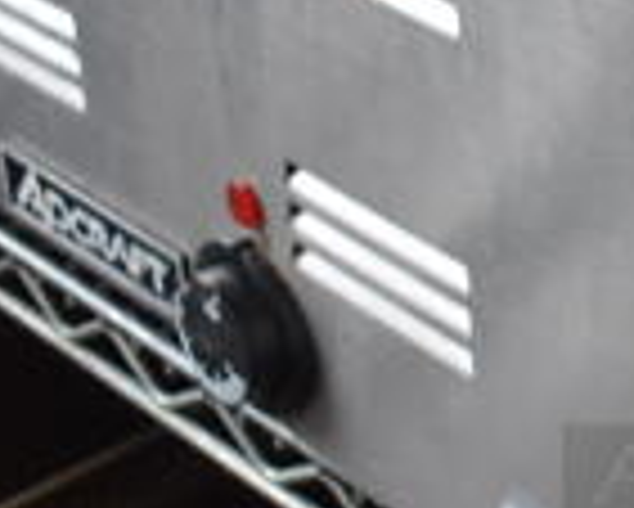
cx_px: 1066
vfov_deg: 14.0
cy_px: 283
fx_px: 2065
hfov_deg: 15.5
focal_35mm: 110
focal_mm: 18
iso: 800
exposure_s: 1/160
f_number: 3.5
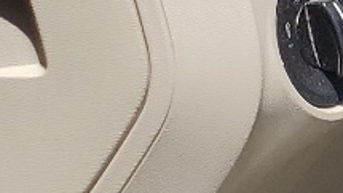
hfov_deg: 7.8
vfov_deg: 5.7
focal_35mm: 211
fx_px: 1919
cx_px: 1244
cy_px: -10
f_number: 1.5
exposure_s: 1/2000
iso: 50
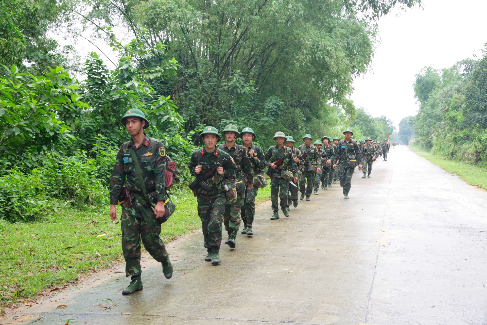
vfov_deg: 29.2
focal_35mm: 46
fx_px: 622
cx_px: 244
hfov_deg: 42.7
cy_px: 162
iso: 1600
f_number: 10
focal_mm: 31
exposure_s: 1/100
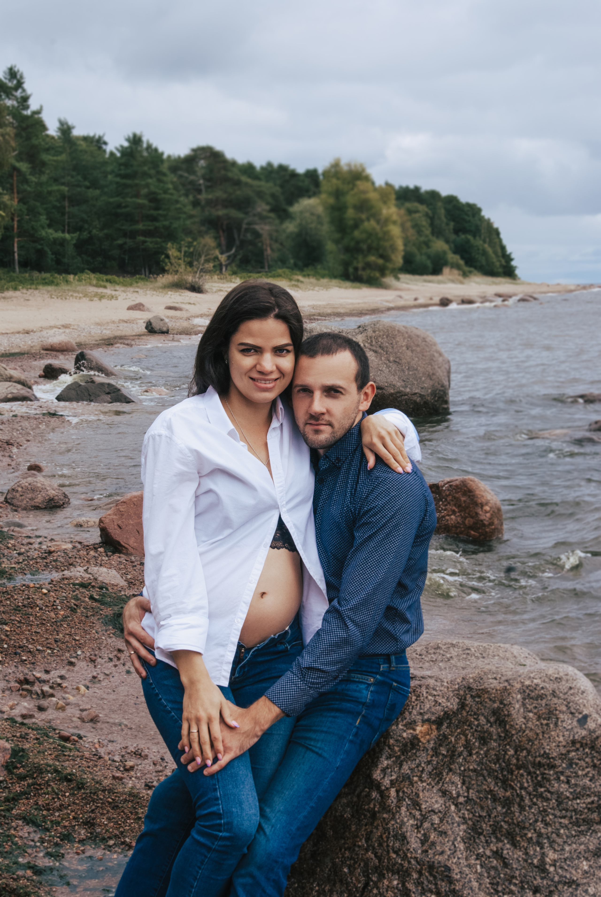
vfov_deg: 31.9
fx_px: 1573
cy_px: 448
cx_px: 300
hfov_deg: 21.6
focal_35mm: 63
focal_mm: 42
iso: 200
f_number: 11
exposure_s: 1/125
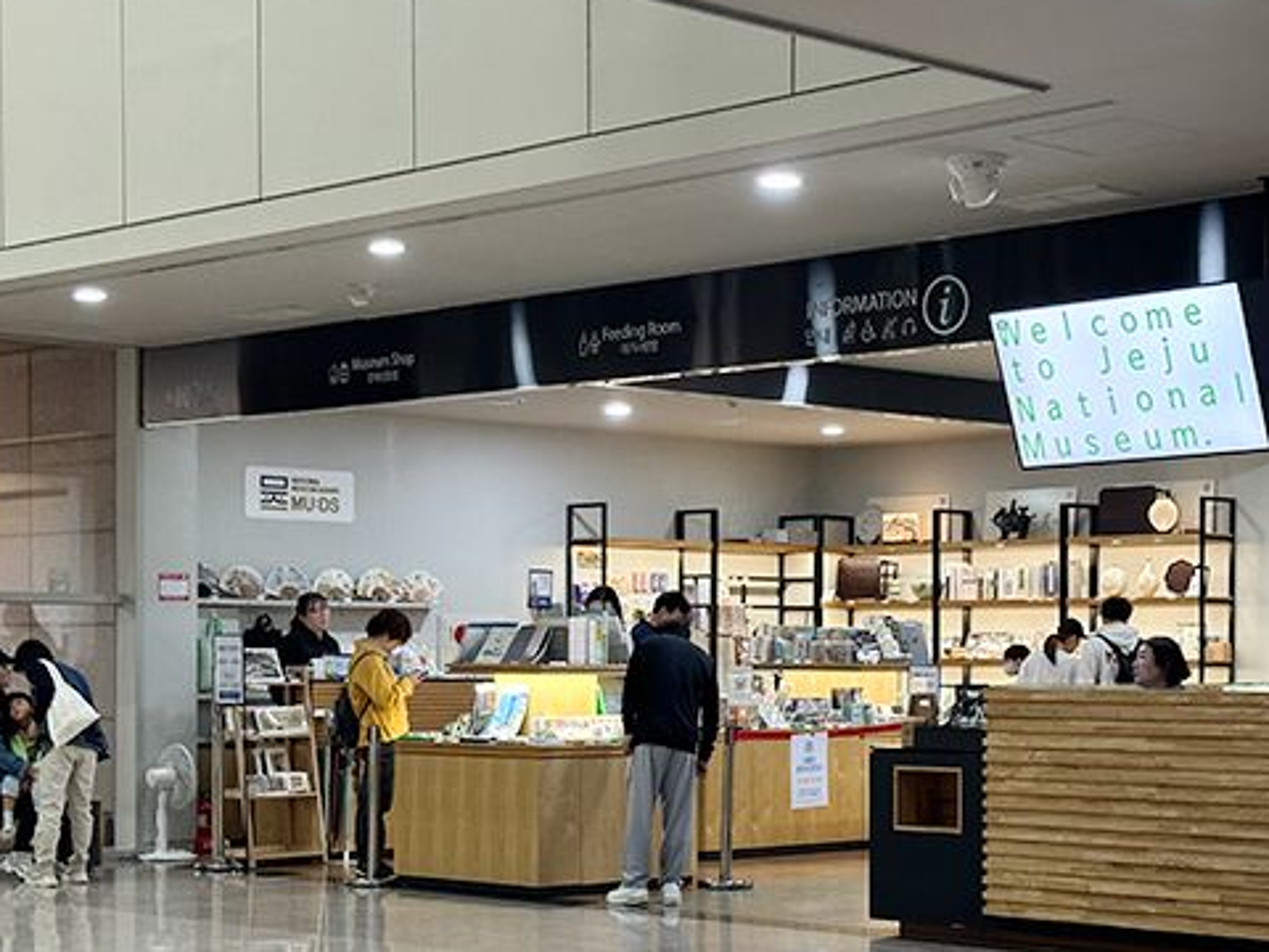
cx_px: 627
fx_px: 2639
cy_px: 677
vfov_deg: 20.3
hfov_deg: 27.0
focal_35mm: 72
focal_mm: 6.86
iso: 250
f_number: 1.8
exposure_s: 1/60
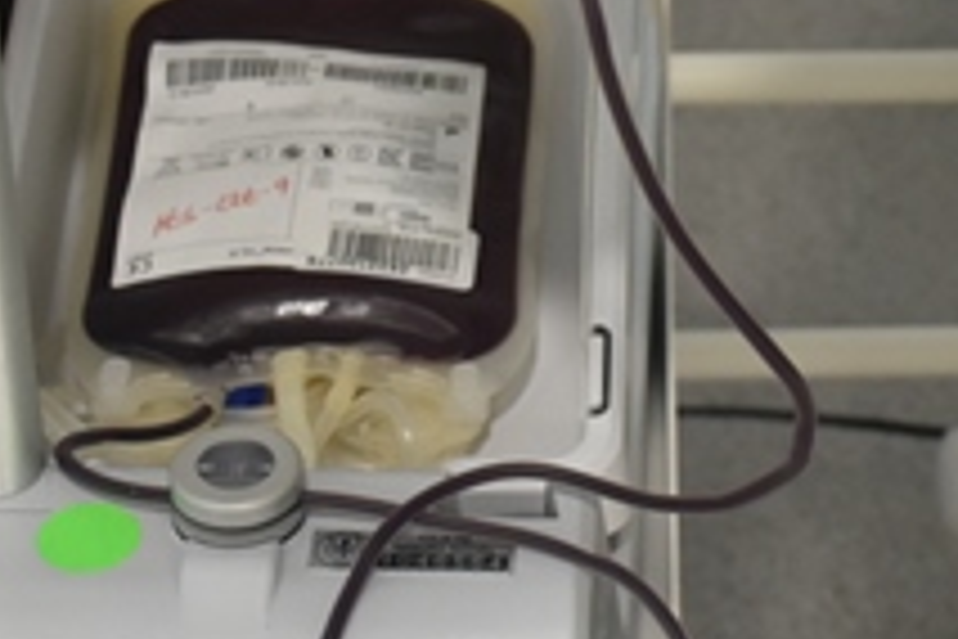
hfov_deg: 14.0
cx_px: 832
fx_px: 3880
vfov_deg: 9.4
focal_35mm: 146
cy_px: 90
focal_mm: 27
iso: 800
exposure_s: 1/100
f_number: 5
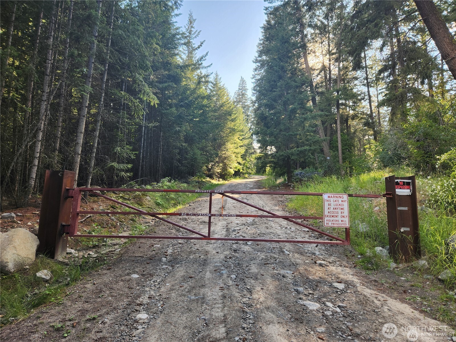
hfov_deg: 73.9
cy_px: 171
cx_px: 228
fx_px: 303
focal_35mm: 23
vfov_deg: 58.9
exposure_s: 1/180
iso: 25
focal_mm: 5.4
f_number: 1.8
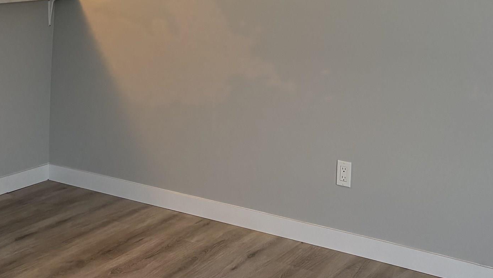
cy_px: -98
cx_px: 238
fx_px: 824
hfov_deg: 33.3
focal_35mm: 63
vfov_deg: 17.7
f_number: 1.6
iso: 160
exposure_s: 1/120
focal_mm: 5.96
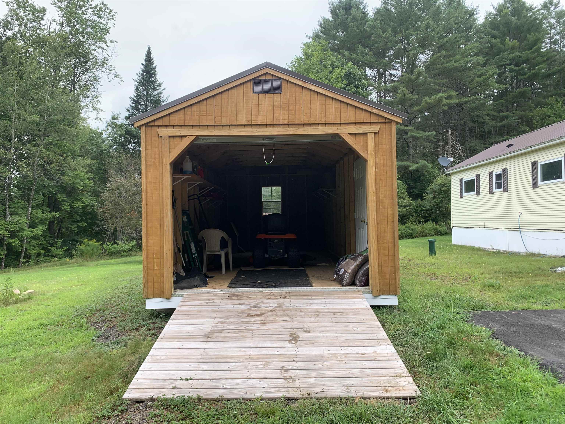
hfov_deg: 67.3
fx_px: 424
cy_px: 212
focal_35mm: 26
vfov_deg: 53.1
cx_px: 282
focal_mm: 4.25
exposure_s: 1/410
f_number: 1.8
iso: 25
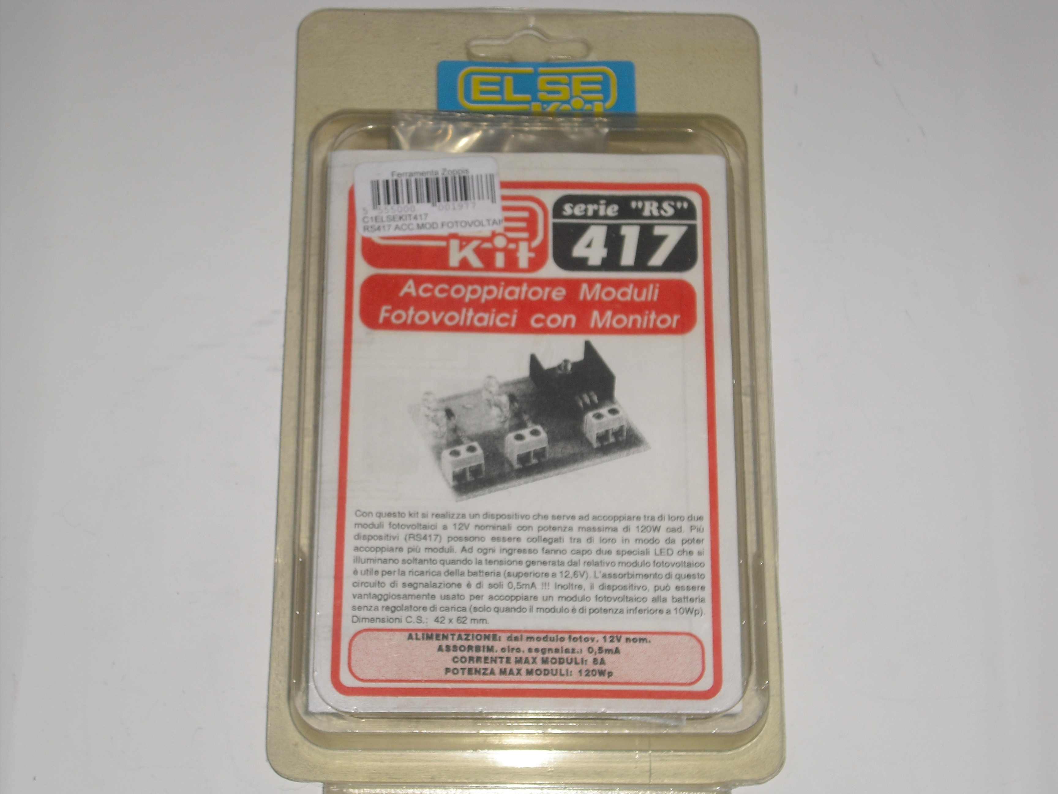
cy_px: 397
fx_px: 1987
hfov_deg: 29.8
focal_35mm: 65
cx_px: 529
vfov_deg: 22.6
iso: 64
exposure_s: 1/60
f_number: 3.8
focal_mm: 10.7
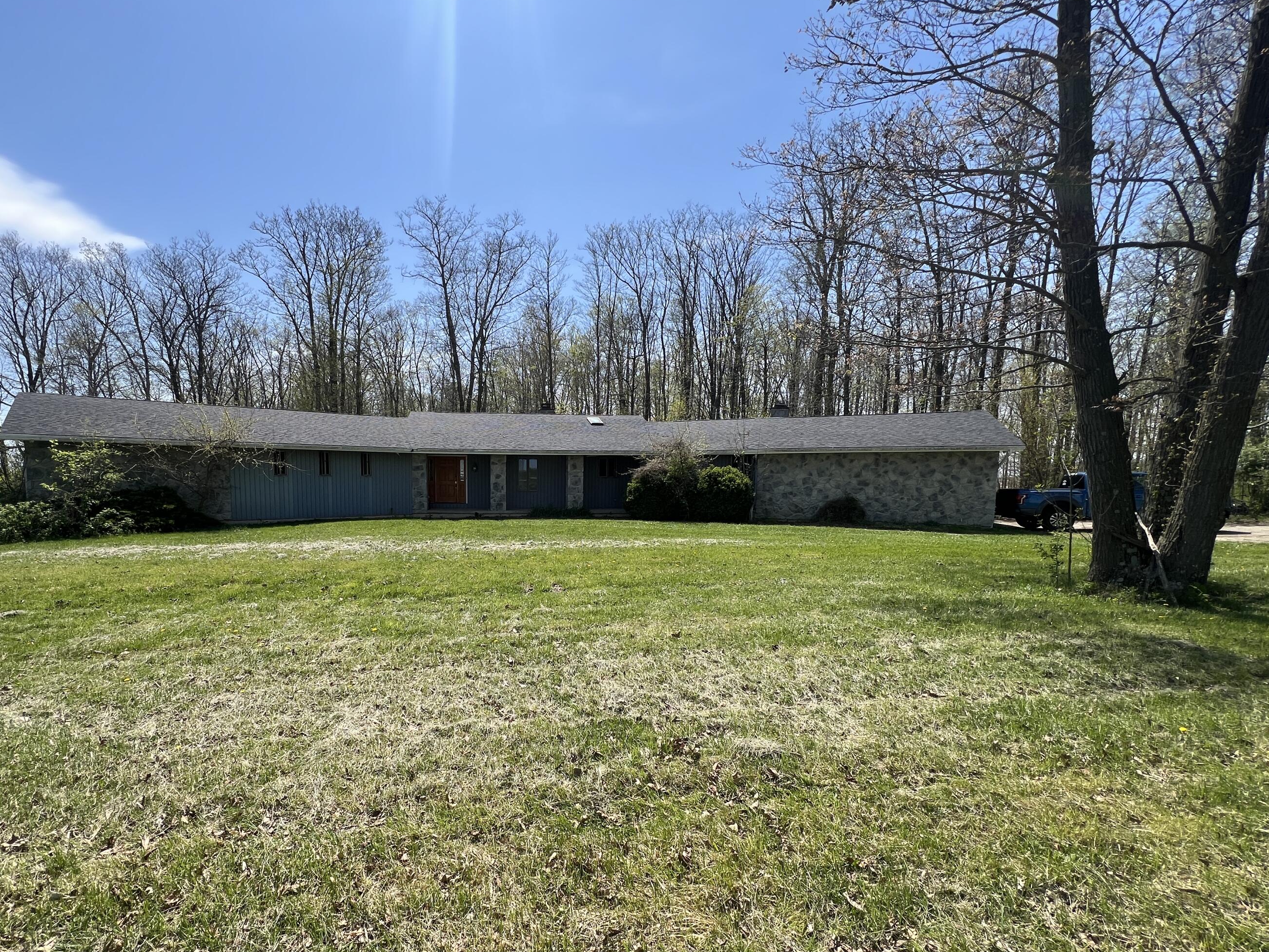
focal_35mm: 15
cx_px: 544
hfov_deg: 97.5
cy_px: 542
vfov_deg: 81.3
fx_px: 550
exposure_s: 1/1107
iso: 32
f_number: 1.8
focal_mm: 1.57
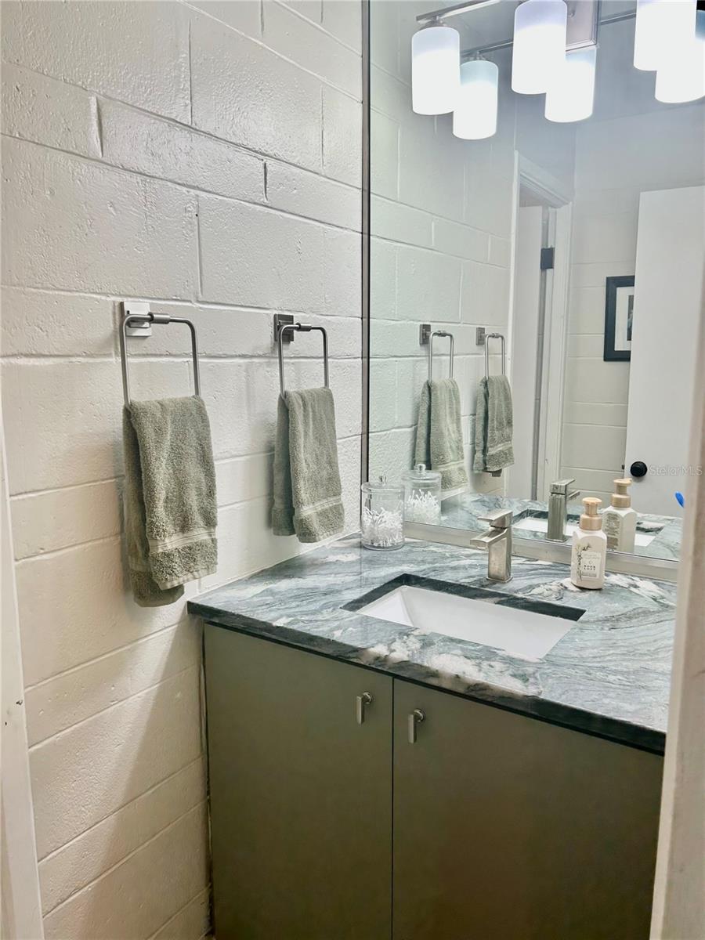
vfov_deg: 67.3
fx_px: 706
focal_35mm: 26
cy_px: 470
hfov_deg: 53.1
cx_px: 352
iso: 50
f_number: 1.5
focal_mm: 5.7
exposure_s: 1/120
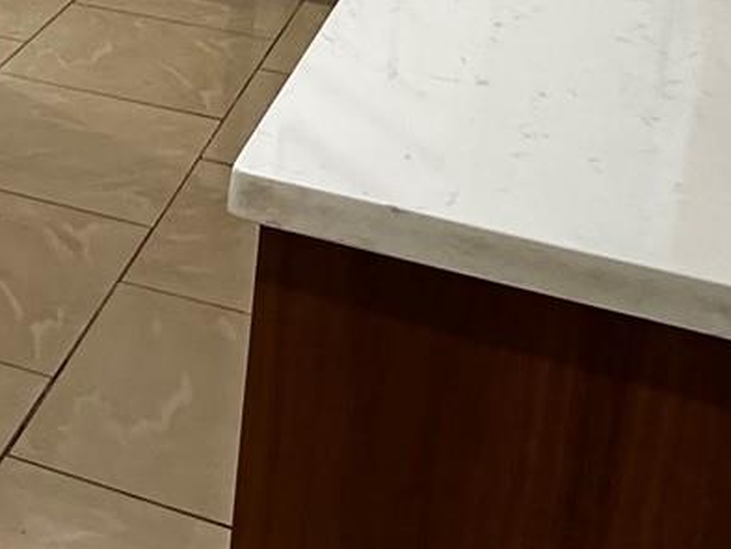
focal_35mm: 73
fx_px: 1542
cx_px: -106
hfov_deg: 24.6
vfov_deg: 18.6
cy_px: -181
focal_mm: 2.22
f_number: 2.2
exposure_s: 1/60
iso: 250
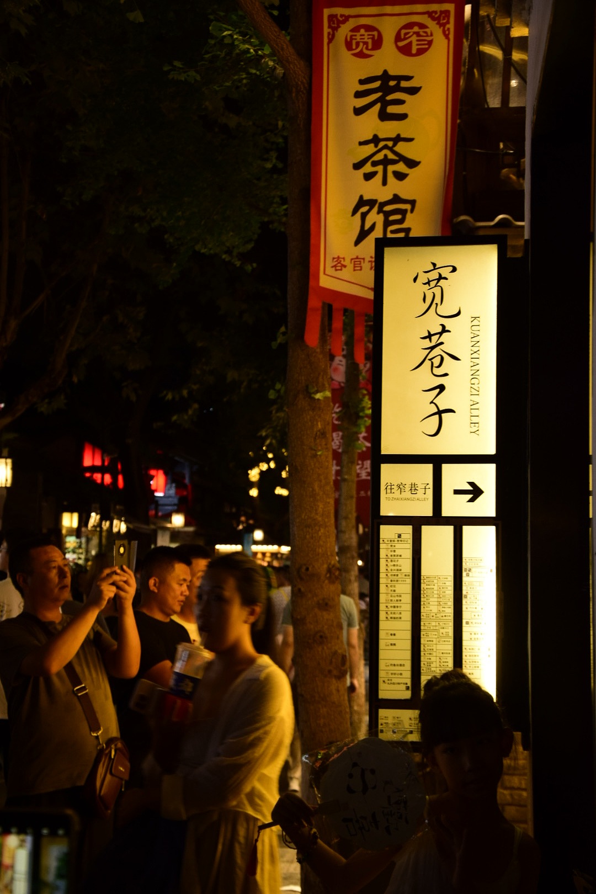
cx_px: 298
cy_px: 447
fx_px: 1415
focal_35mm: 57
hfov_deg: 23.8
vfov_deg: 35.1
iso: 640
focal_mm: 38
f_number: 4.5
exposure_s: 1/40
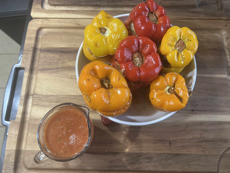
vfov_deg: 53.1
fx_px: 173
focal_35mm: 26
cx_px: 115
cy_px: 86
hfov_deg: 67.3
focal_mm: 5.7
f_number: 1.5
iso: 320
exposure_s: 1/60
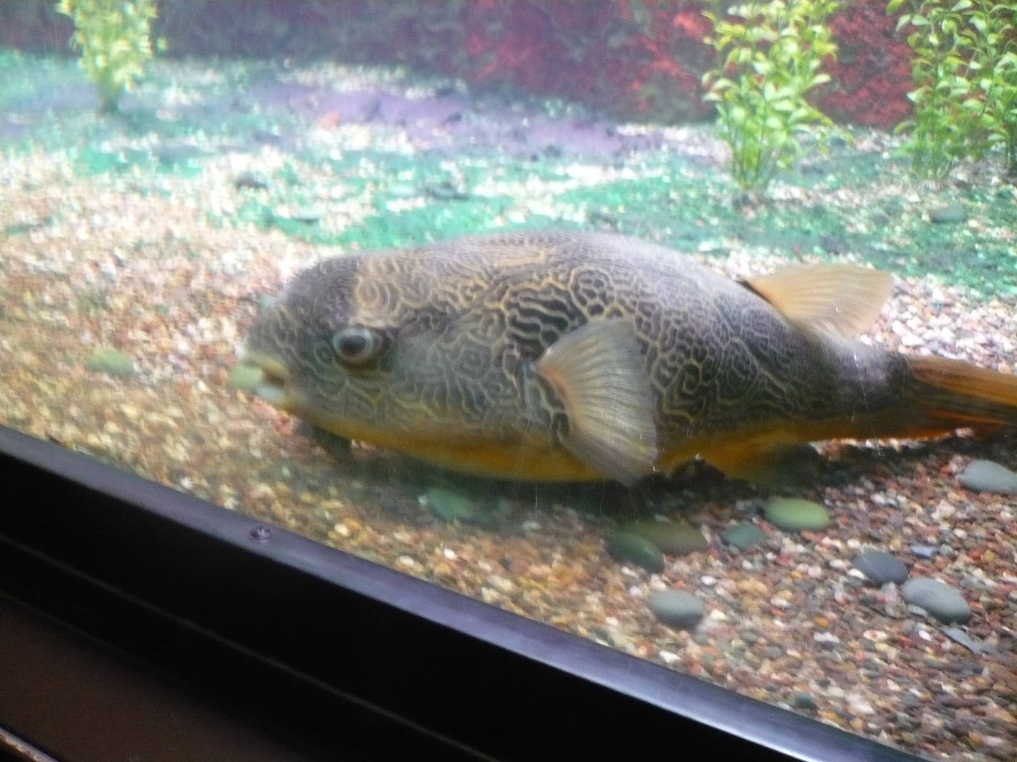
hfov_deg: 52.6
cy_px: 381
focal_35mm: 35
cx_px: 508
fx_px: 1028
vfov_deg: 40.7
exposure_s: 1/8
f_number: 2.8
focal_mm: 5.8
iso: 320
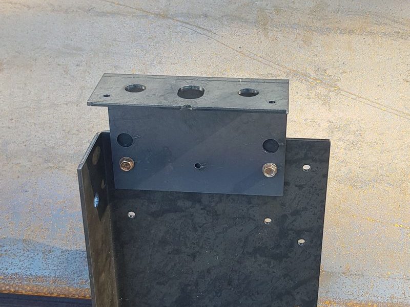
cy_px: 154
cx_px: 205
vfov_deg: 53.1
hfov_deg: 67.3
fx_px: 308
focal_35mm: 26
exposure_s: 1/104
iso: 40
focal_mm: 4.2
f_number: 1.7
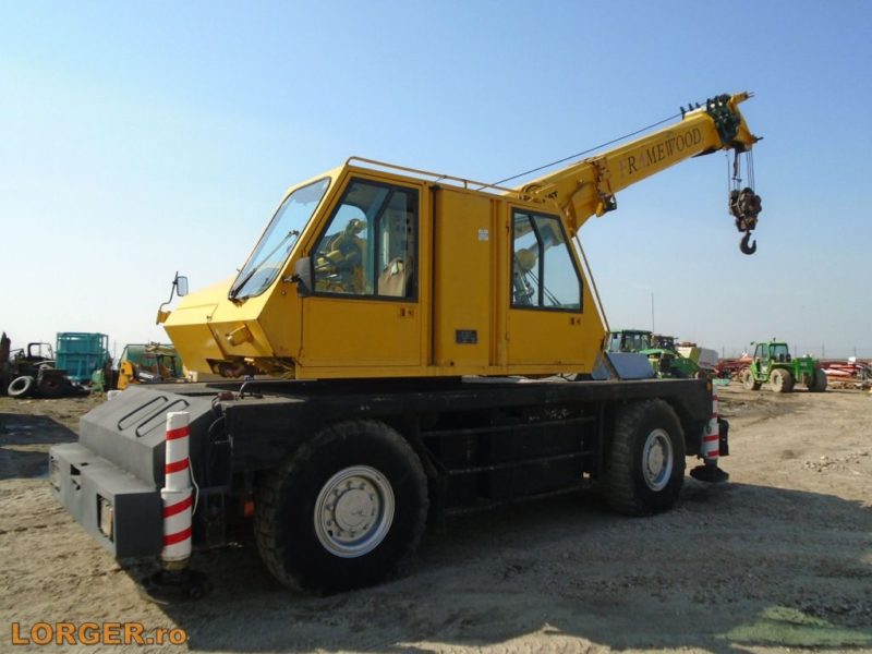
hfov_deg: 67.3
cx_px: 436
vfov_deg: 53.1
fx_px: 655
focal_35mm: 26
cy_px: 327
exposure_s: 1/160
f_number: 8
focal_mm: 4.6
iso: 100
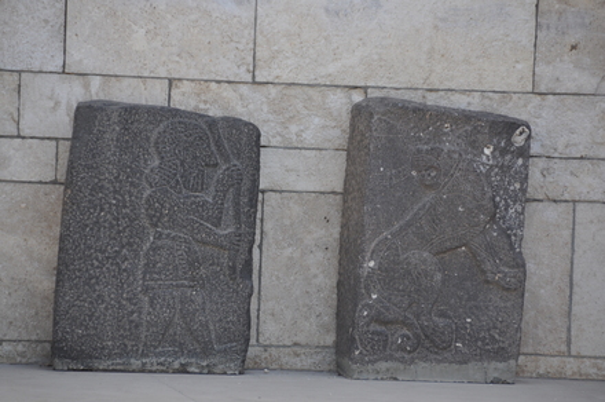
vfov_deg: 4.6
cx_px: 302
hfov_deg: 6.9
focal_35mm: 300
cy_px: 201
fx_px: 5034
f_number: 5.6
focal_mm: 200
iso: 200
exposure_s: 1/200
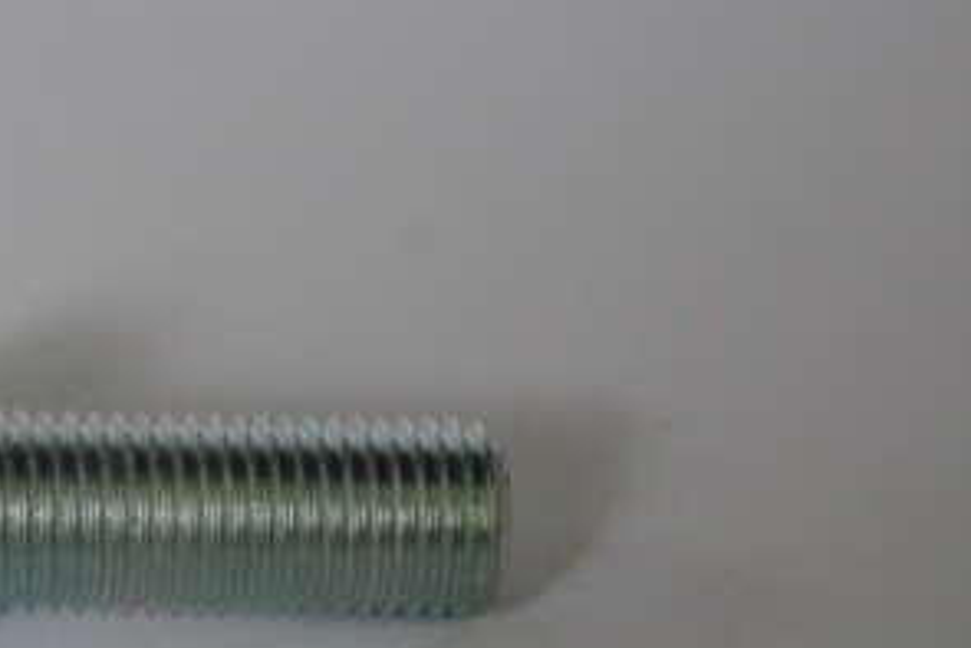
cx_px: 132
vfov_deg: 5.6
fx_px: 6584
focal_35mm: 244
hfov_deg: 8.4
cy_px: 490
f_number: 5.6
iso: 800
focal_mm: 80
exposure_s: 1/60
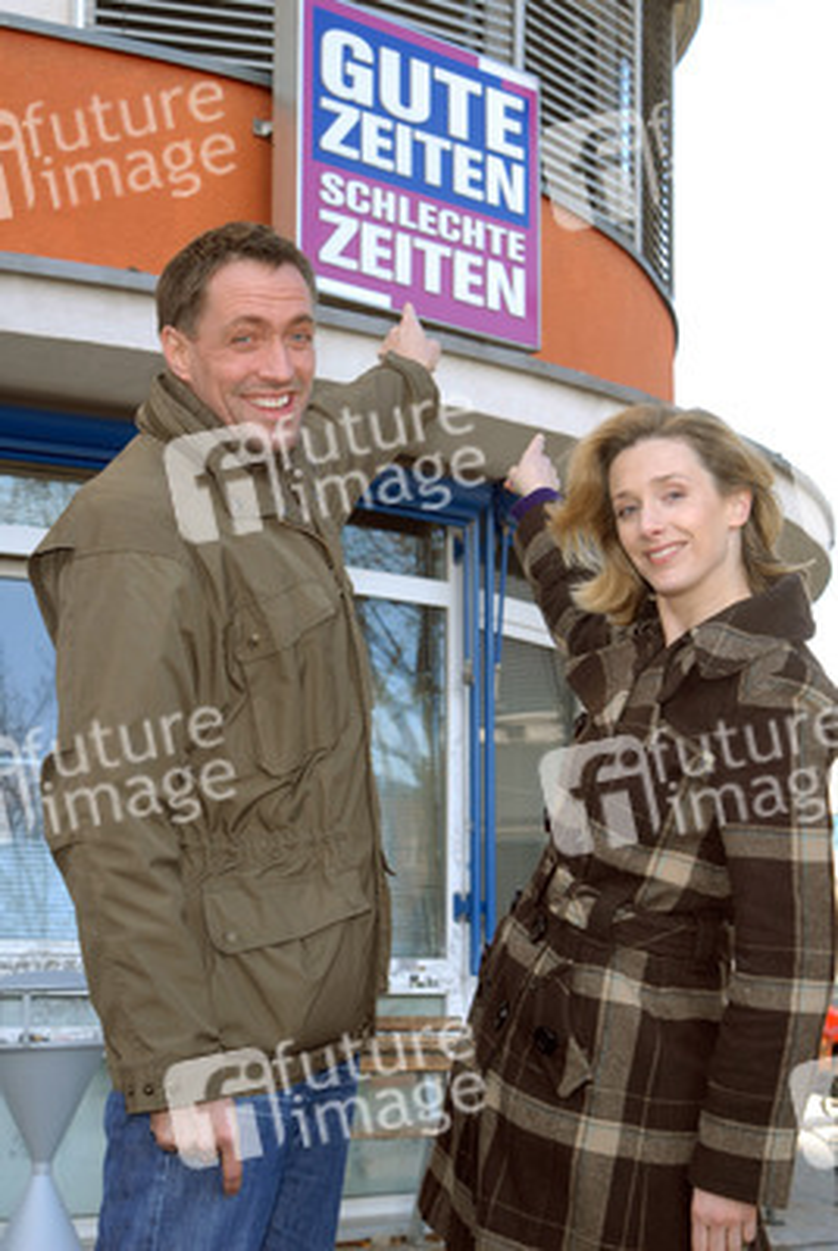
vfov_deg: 29.8
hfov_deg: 20.2
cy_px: 626
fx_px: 2349
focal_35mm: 68
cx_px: 419
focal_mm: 45
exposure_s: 1/125
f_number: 8
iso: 400
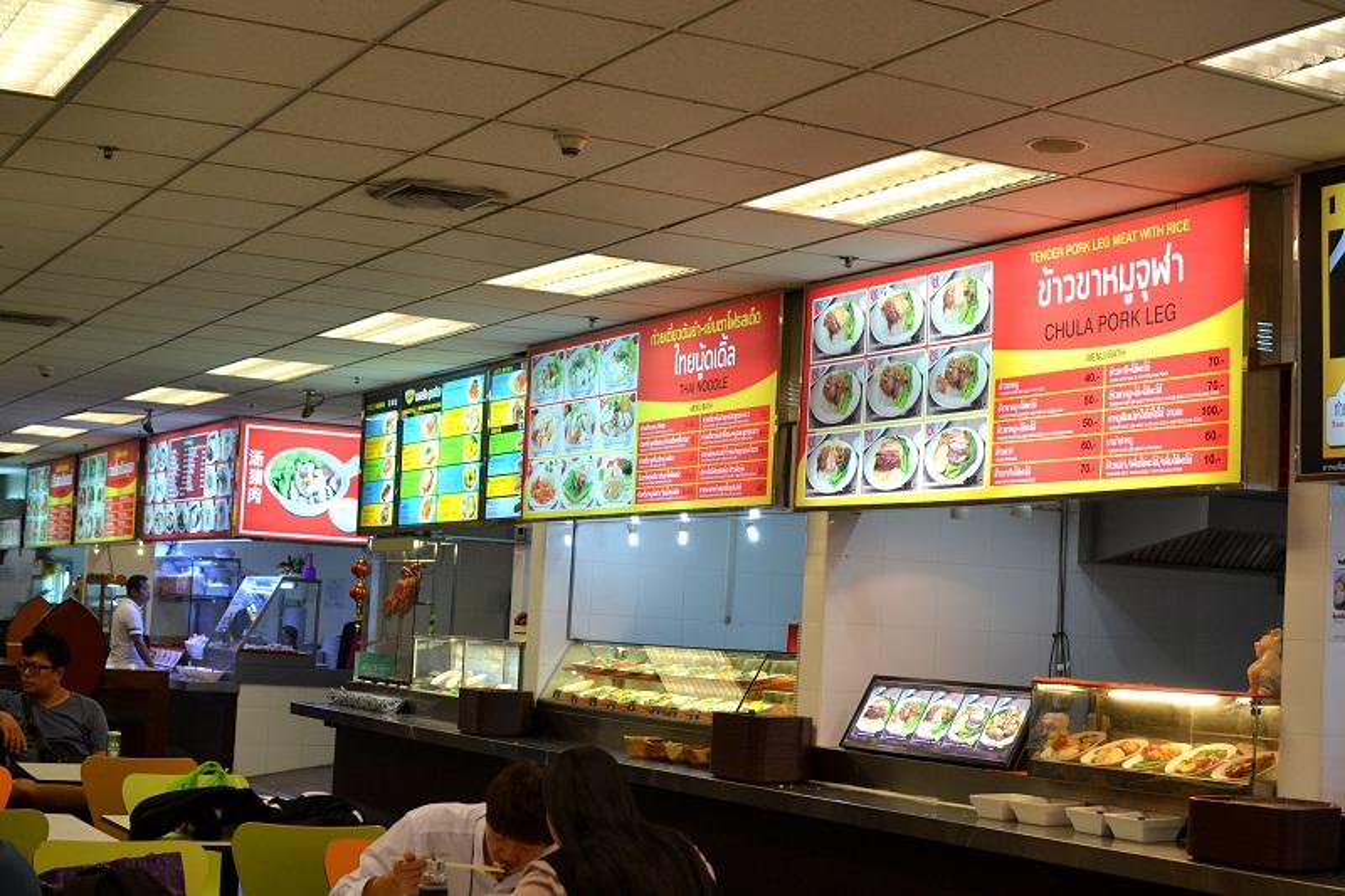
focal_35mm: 52
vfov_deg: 25.7
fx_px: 1961
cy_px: 448
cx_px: 672
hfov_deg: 37.9
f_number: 5
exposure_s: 1/100
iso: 400
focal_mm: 35
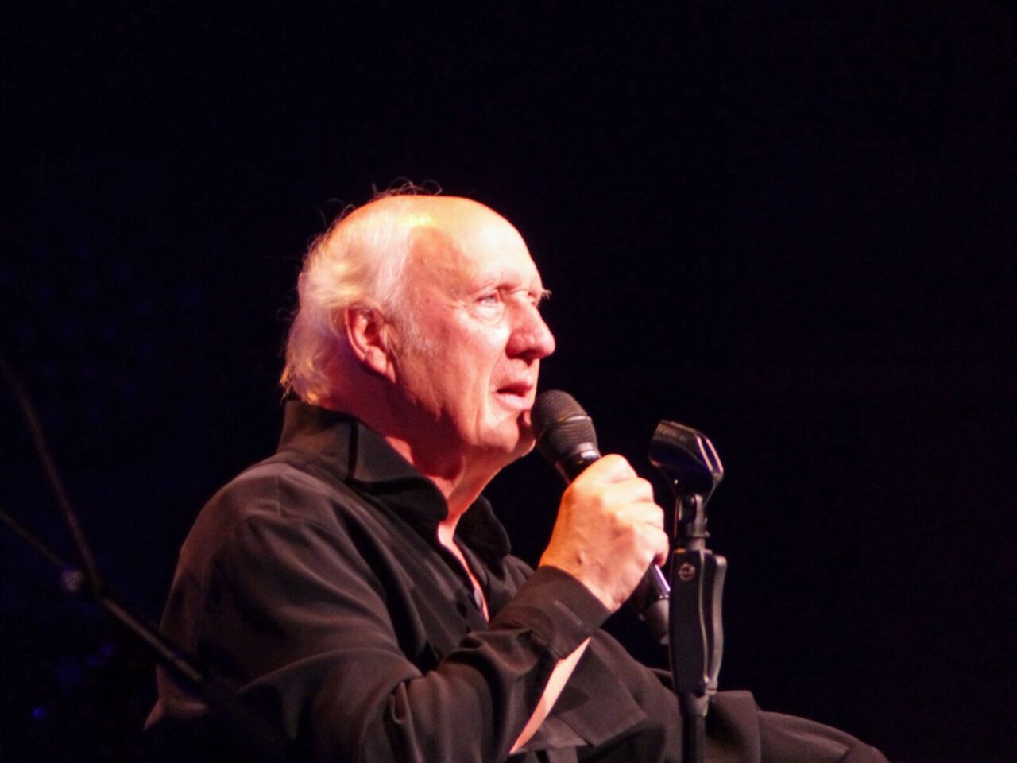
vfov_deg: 2.5
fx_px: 17628
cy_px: 382
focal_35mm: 600
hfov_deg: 3.3
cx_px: 508
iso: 400
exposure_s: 1/40
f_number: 2.8
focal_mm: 108
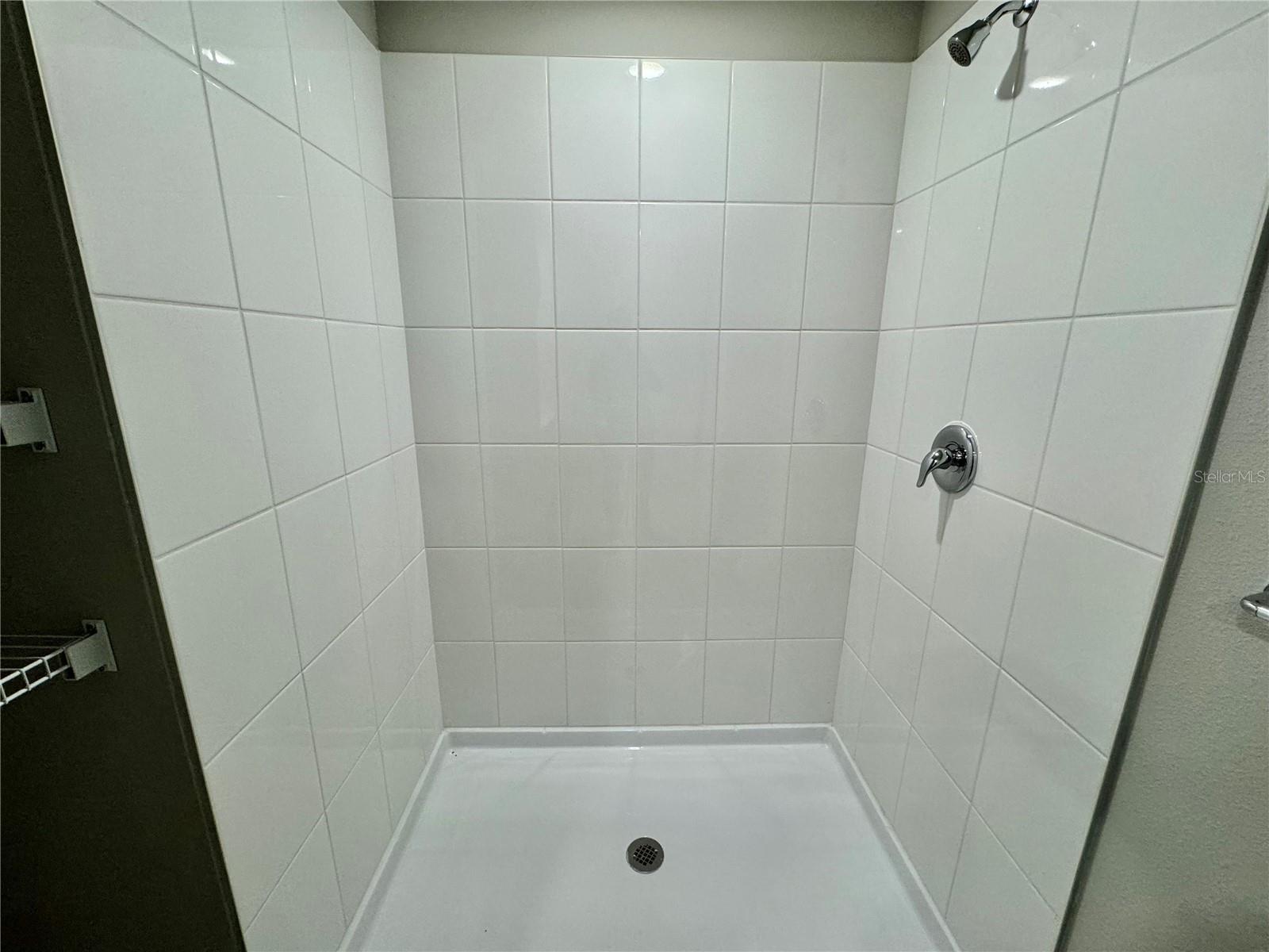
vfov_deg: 85.7
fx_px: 513
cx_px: 634
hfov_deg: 102.1
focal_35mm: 14
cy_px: 476
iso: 200
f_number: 2.2
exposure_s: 1/120
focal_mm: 2.22
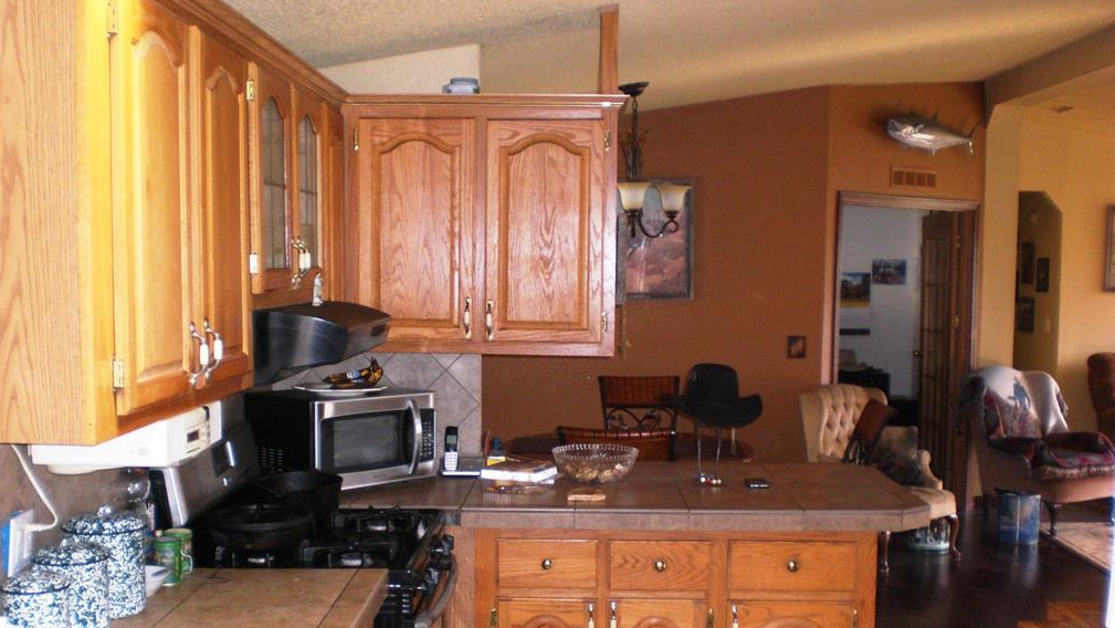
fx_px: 1242
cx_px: 554
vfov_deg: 28.3
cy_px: 387
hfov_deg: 48.3
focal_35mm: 42
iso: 200
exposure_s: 1/60
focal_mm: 6.3
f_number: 3.1
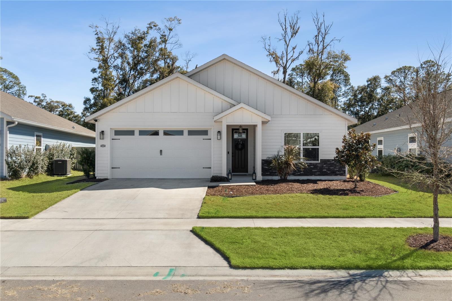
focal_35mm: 30
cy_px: 150
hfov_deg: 61.9
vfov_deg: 43.6
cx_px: 226
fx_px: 377
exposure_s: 1/800
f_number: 8
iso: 200
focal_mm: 20
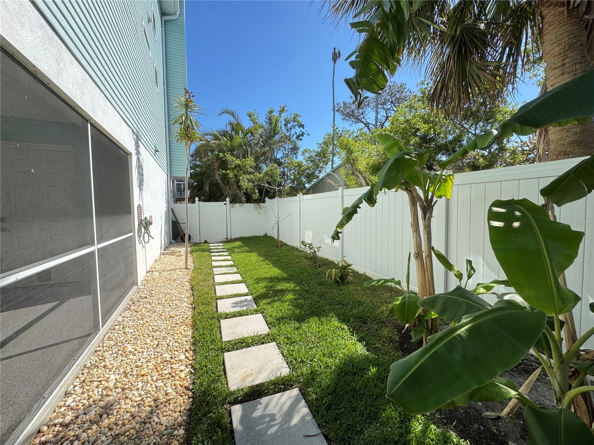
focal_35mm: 14
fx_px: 240
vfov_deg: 85.7
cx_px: 297
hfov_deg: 102.1
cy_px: 222
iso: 40
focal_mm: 2.22
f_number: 2.2
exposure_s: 1/796
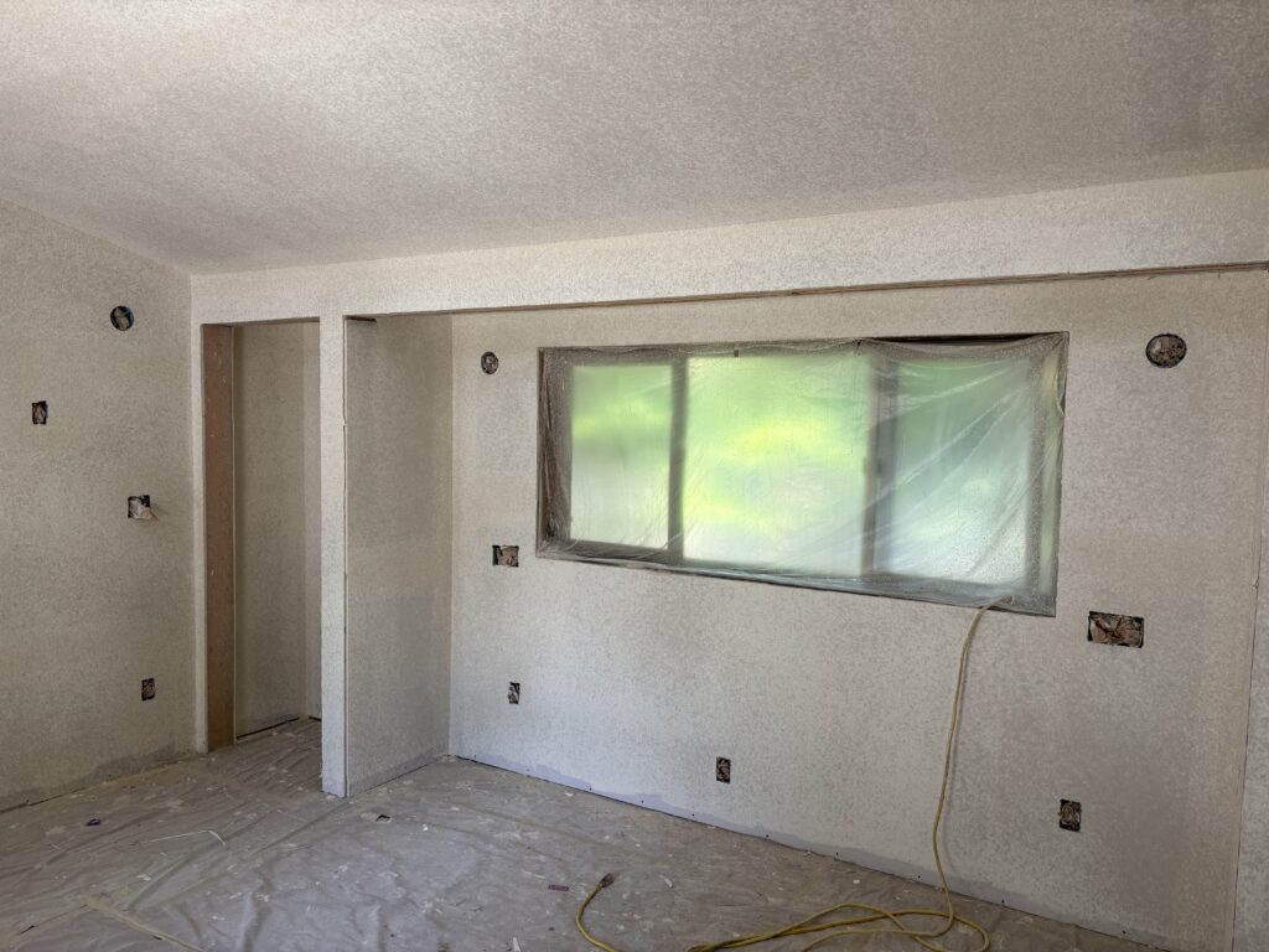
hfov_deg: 67.3
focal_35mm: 26
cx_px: 634
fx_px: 953
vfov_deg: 53.1
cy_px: 476
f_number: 1.6
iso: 32
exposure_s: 1/121
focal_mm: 5.96
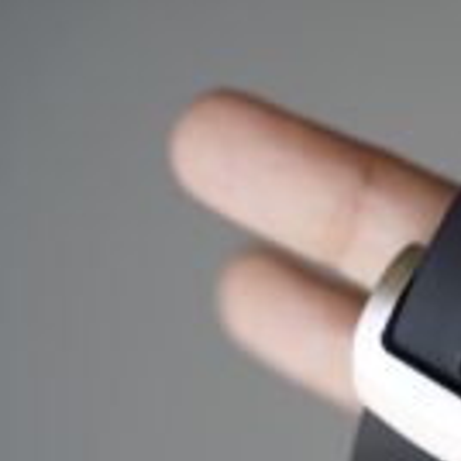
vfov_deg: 9.2
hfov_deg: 9.1
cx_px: 550
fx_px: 2863
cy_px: 397
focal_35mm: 190
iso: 200
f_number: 4
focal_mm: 75
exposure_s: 1/80
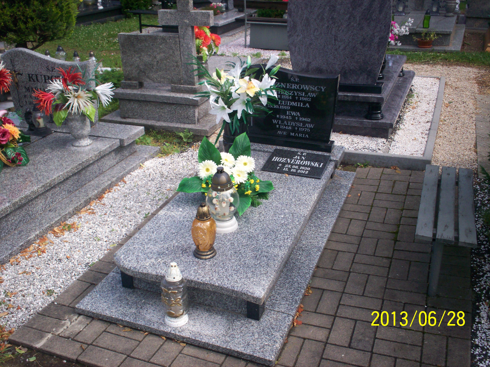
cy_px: 184
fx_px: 510
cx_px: 245
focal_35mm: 36
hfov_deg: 51.4
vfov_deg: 39.7
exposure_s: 1/303
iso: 100
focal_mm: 6
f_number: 4.5
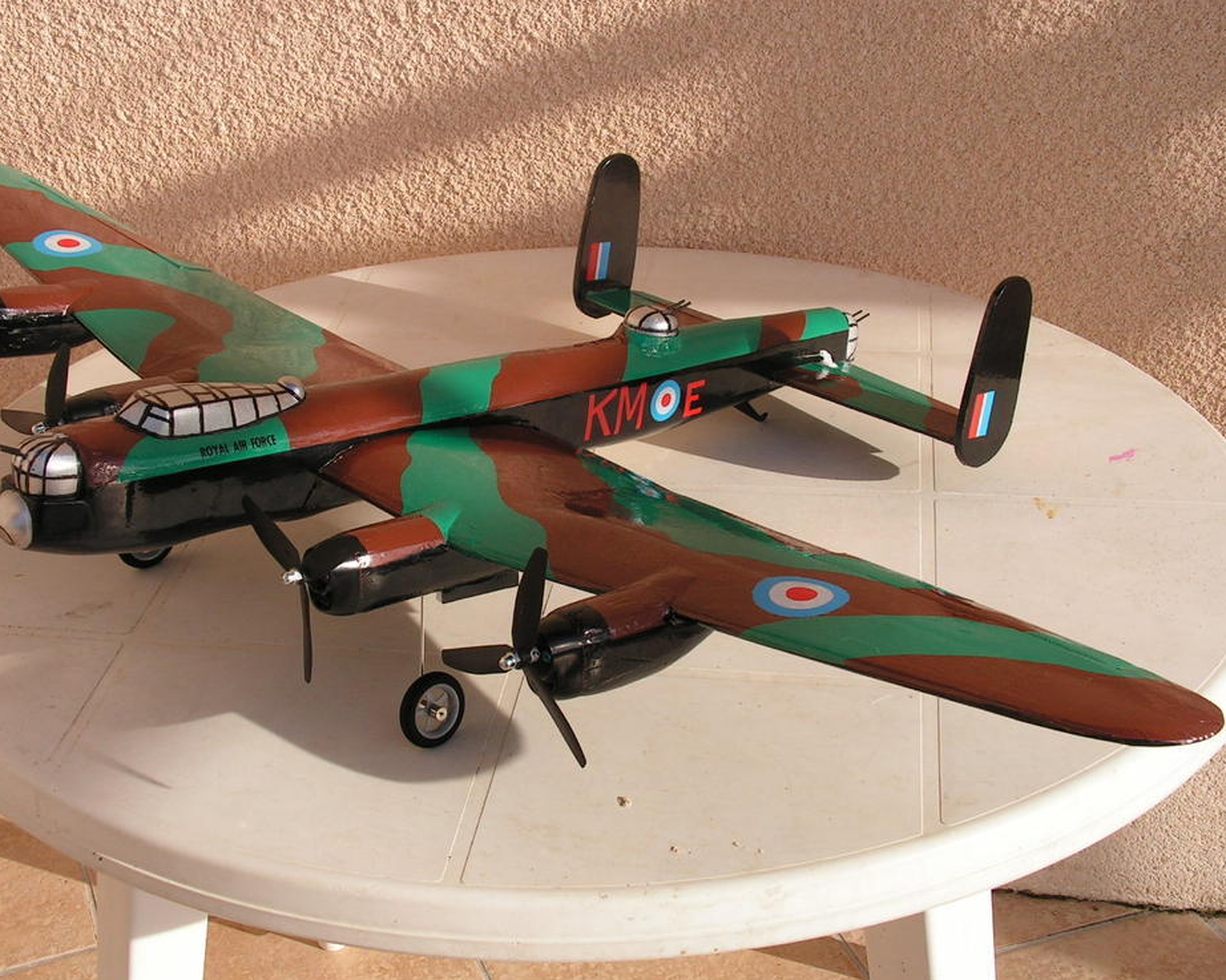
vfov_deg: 28.1
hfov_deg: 34.7
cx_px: 566
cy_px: 496
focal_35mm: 54
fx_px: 1959
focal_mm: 8.6
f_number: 4.8
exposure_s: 1/500
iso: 64
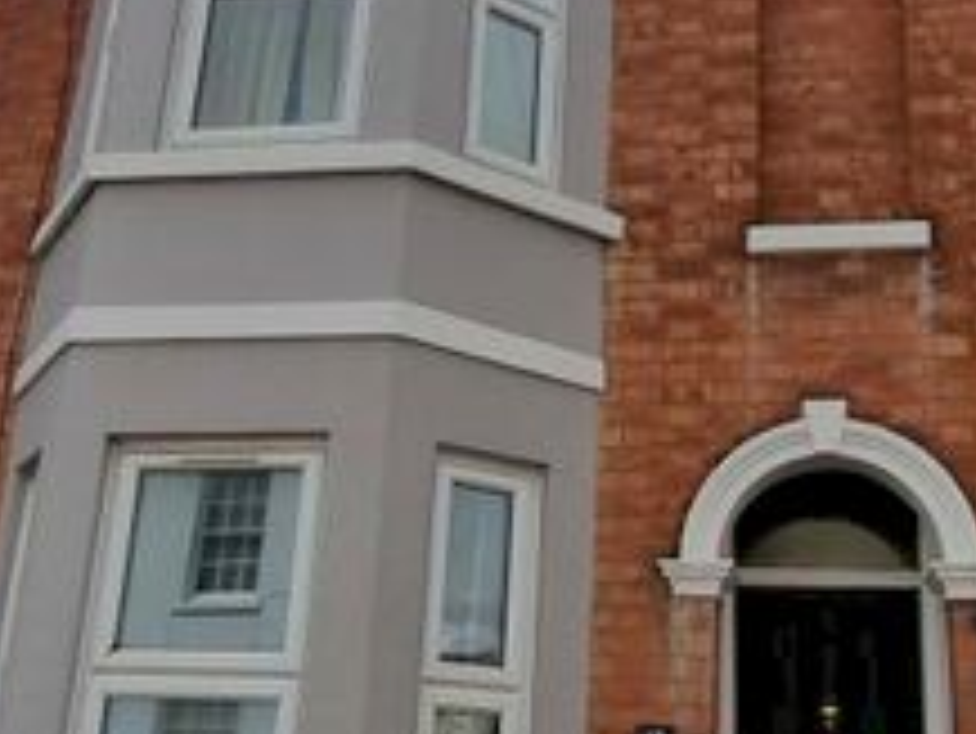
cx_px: 589
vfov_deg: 34.4
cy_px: 362
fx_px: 1185
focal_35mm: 42
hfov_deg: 44.5
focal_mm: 2.2
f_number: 2.2
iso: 50
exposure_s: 1/3088
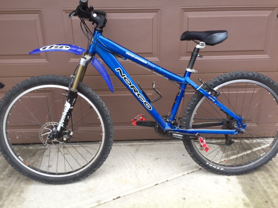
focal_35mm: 29
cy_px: 104
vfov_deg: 48.2
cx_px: 139
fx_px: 233
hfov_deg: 61.7
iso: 40
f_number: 2.2
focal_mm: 4.15
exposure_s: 1/60
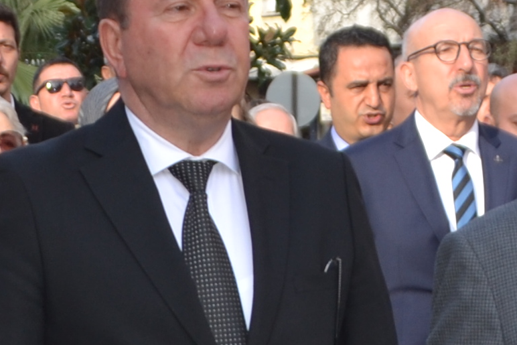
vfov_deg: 6.9
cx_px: 371
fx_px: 2829
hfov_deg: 10.4
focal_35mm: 197
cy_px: 378
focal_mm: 22
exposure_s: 1/200
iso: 100
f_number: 5
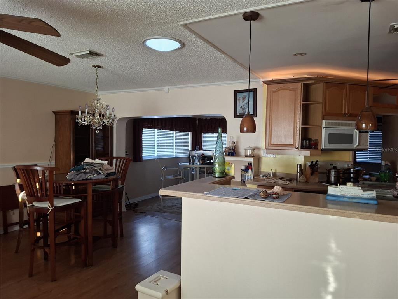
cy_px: 150
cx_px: 199
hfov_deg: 69.4
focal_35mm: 25
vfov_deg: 54.9
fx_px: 287
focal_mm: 4.69
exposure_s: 1/50
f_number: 1.8
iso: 250
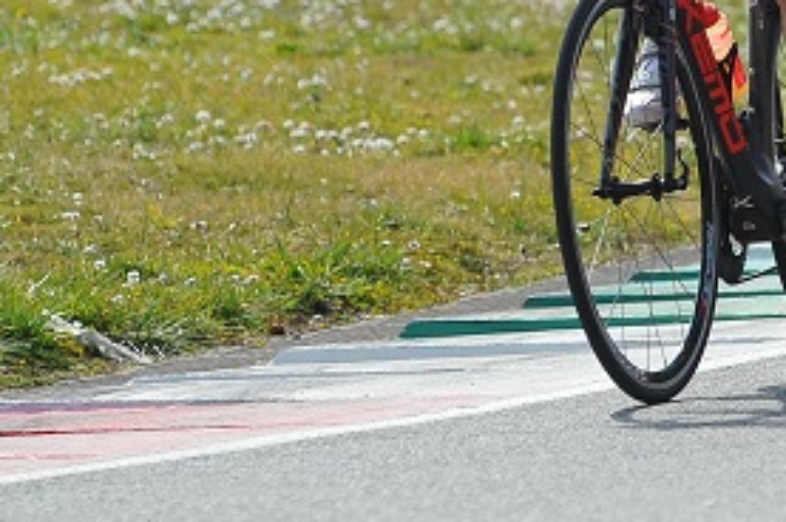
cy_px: -227
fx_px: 11798
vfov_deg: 2.5
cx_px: 949
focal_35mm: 541
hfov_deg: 3.8
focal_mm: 150
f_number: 4.5
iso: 200
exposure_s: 1/1250
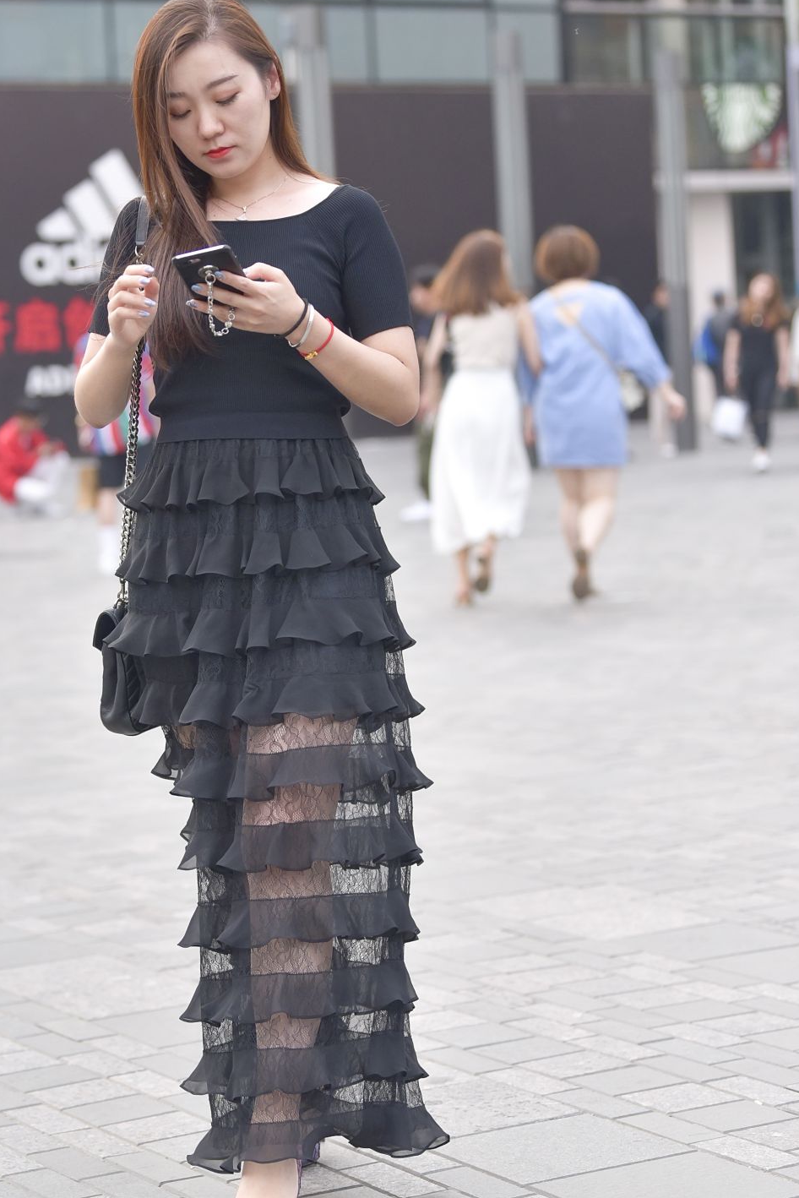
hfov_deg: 13.9
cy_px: 591
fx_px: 3261
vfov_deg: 20.8
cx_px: 258
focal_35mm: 98
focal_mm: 70
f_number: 2.8
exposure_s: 1/800
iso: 250
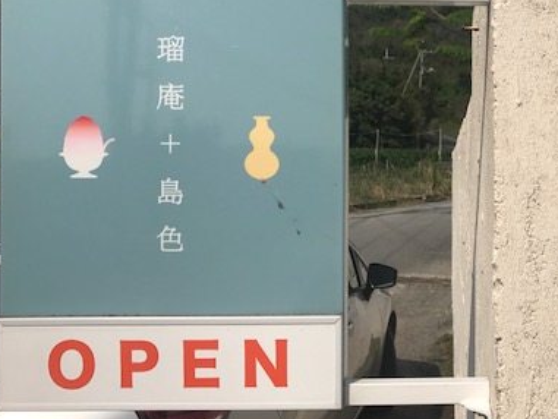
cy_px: 182
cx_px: 450
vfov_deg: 30.9
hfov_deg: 38.8
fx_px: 758
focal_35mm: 47
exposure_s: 1/5650
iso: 20
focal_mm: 3.99
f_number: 1.8
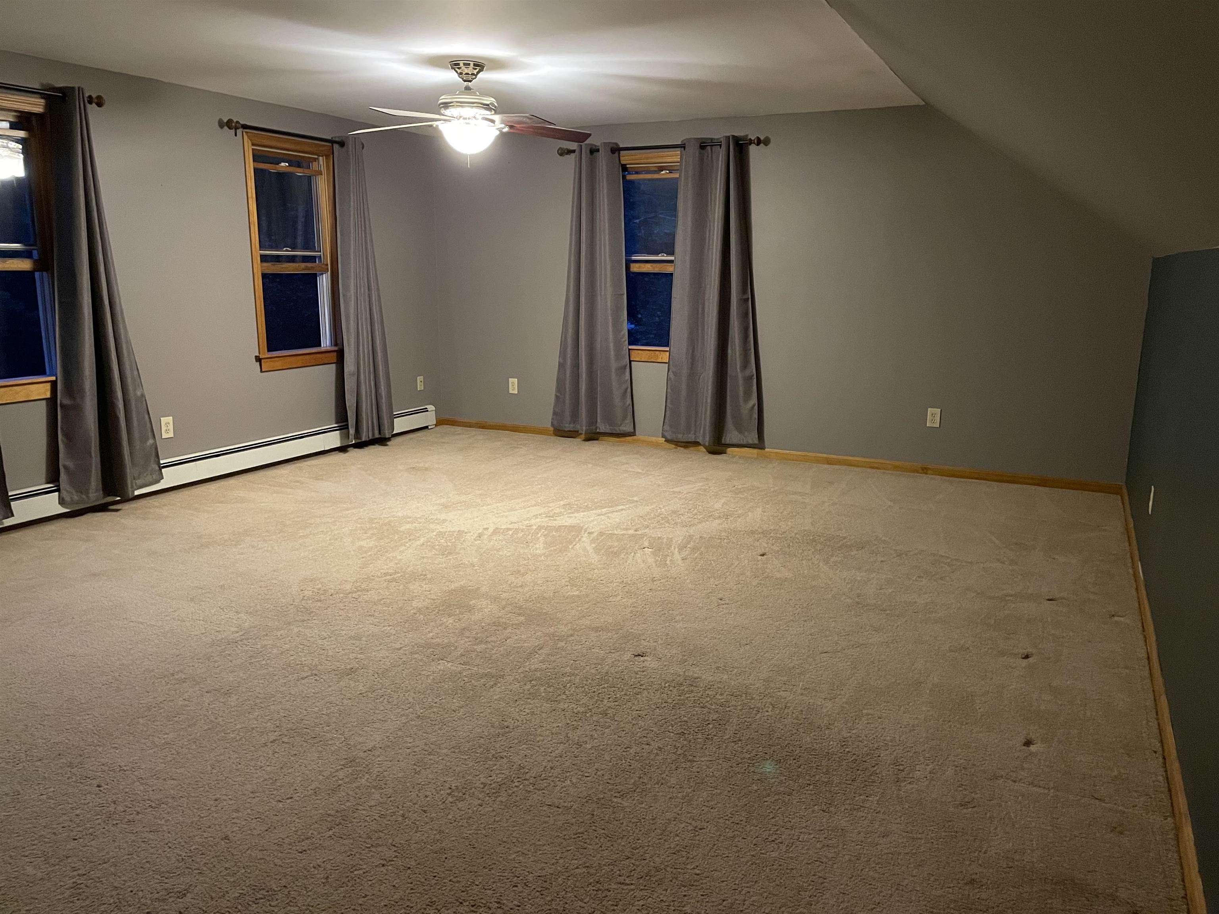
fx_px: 916
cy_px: 457
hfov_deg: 67.3
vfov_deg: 53.1
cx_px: 610
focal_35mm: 26
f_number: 1.6
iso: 800
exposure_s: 1/30
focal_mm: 4.2
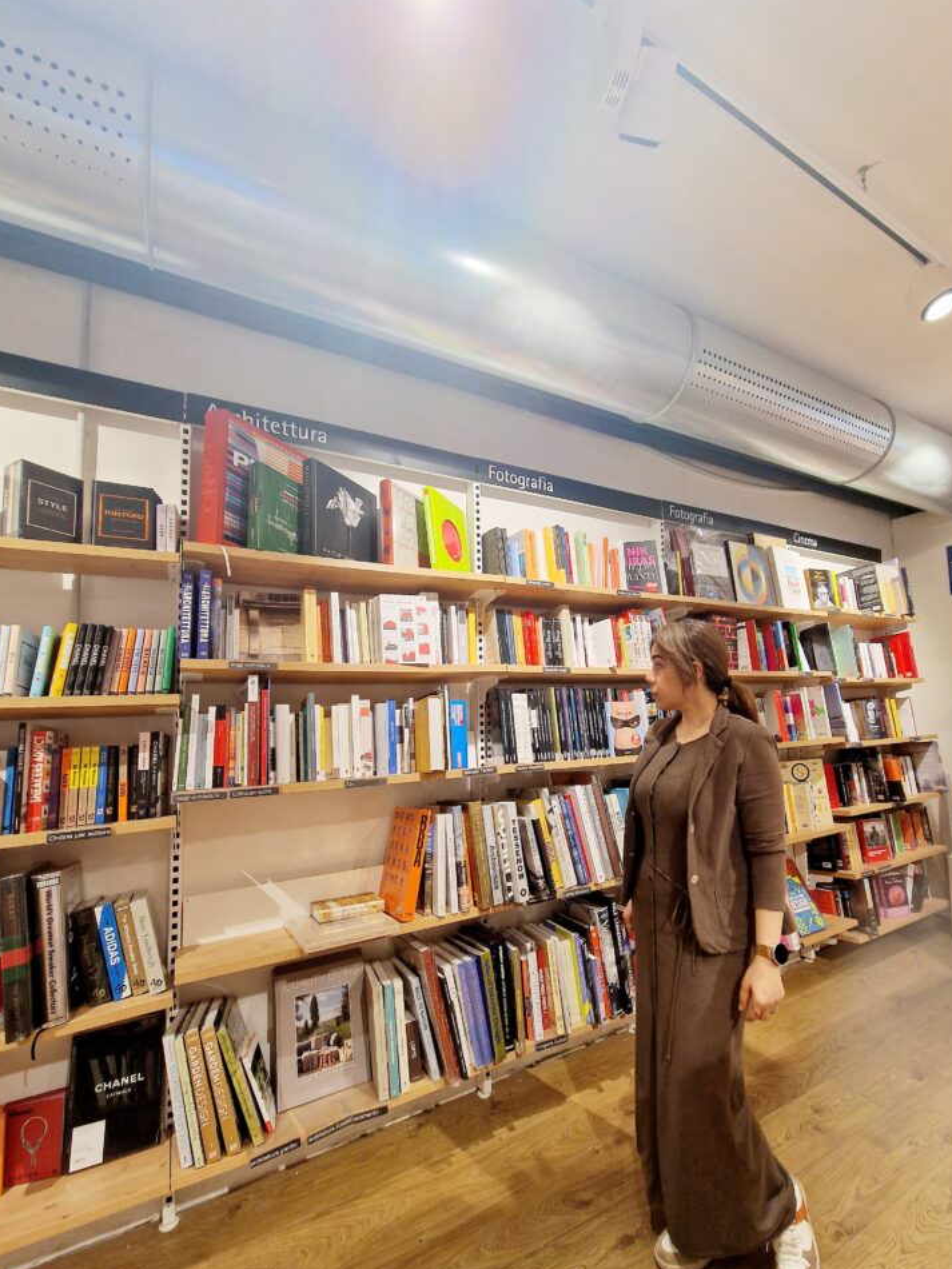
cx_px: 501
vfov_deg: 102.0
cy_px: 657
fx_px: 513
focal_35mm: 14
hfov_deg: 85.6
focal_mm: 2.2
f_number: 2.2
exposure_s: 1/50
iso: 100
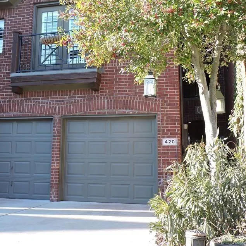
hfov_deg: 35.8
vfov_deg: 35.9
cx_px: 90
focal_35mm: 47
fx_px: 378
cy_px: 98
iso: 100
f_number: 3.2
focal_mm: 5.9
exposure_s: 1/100
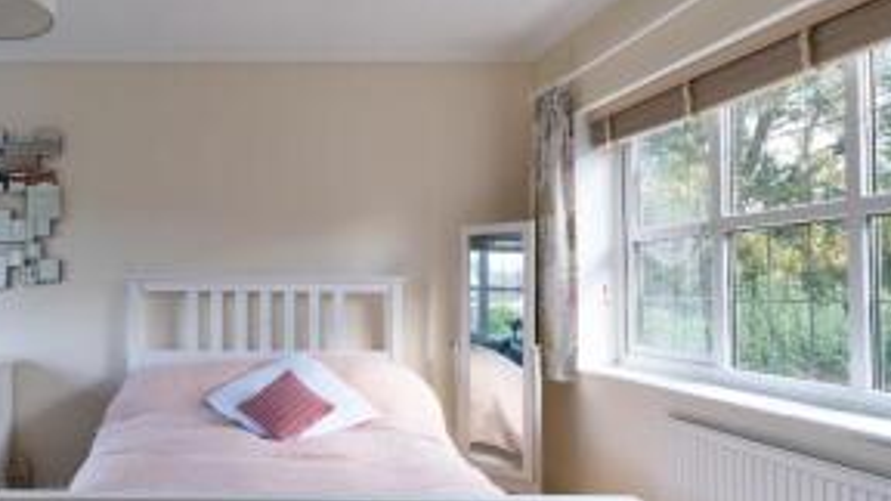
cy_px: 280
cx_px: 217
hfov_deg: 67.1
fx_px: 614
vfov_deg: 44.3
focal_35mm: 26
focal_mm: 10
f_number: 4
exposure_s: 1/25
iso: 160
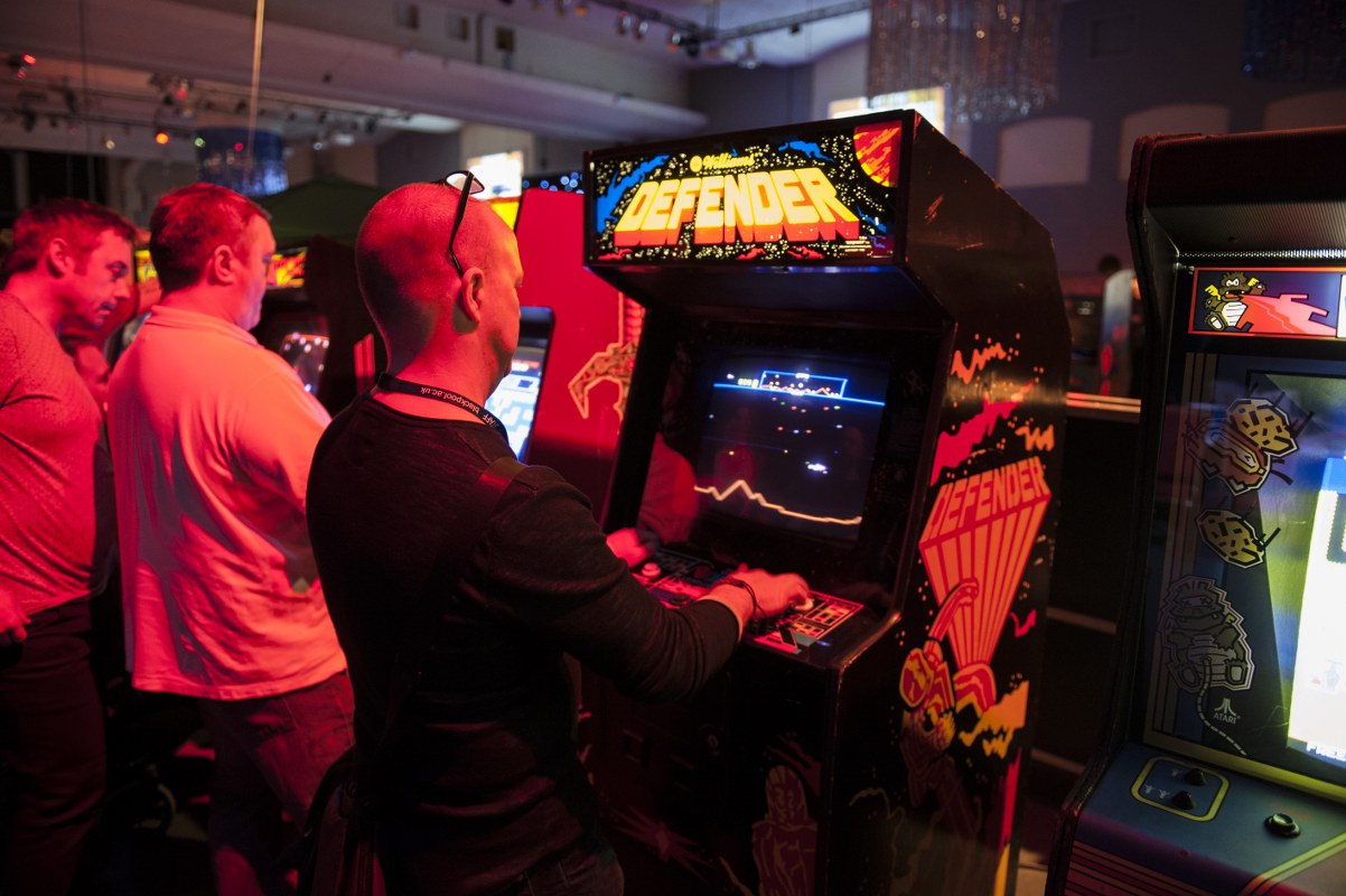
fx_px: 897
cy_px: 448
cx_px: 673
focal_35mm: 24
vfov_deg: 53.1
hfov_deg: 73.8
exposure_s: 1/15
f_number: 2.8
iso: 1600
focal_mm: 24
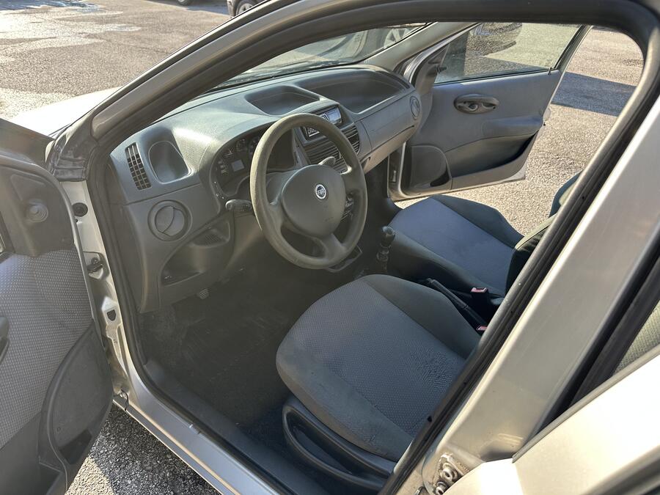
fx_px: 458
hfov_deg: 71.6
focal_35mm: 24
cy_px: 248
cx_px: 330
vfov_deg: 56.8
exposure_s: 1/477
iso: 80
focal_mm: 6.86
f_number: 1.78
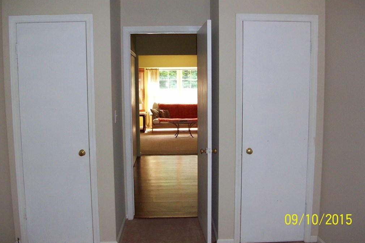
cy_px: 114
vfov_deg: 36.9
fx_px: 365
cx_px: 185
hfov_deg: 53.1
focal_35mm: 36
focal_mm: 5.7
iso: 160
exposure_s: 1/60
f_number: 2.8
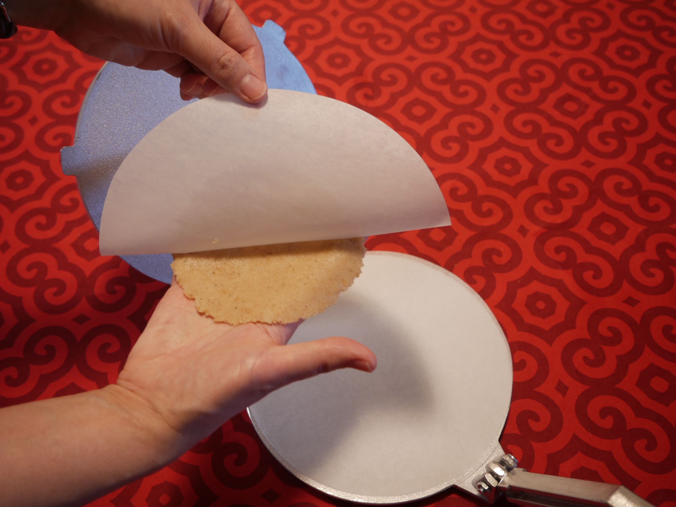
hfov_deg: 46.8
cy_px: 254
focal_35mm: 40
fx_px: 781
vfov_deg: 36.0
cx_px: 338
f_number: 4.1
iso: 200
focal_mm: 20
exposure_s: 1/8
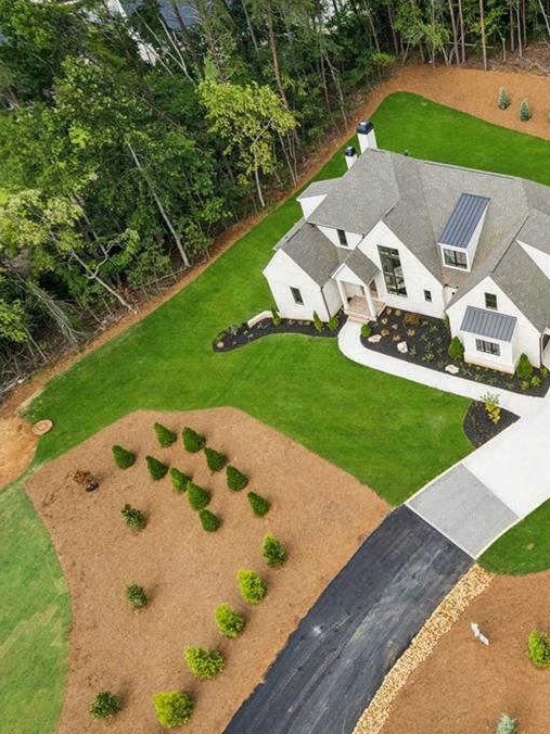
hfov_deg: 39.8
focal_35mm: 32
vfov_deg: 56.8
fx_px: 678
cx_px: 528
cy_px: 368
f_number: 2.8
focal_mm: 8.38
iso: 100
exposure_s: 1/640
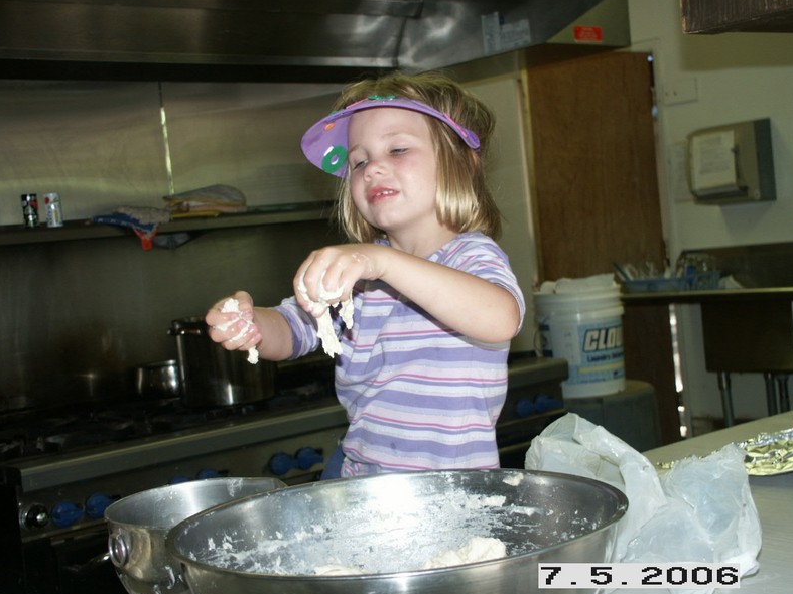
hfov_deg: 31.7
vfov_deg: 24.0
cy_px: 299
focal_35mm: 61
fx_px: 1397
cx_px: 400
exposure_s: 1/60
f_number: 3.5
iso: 100
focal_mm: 15.02
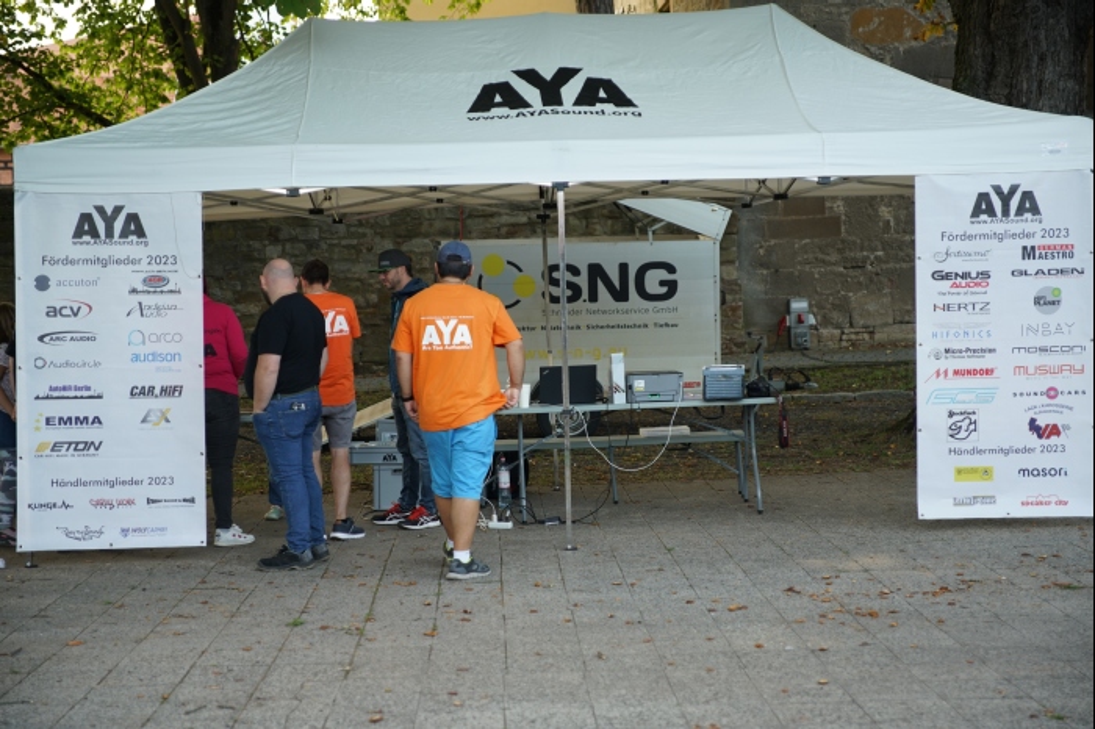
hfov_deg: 36.3
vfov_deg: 24.6
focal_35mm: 55
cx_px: 548
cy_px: 364
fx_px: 1672
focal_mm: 55
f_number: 2.8
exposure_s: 1/200
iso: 320
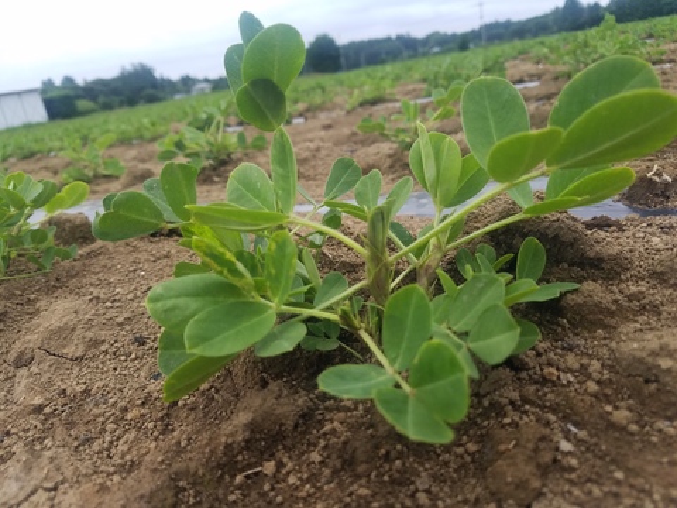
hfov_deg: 67.3
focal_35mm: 26
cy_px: 254
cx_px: 338
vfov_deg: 53.1
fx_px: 508
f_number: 1.7
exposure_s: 1/100
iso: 80
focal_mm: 4.2
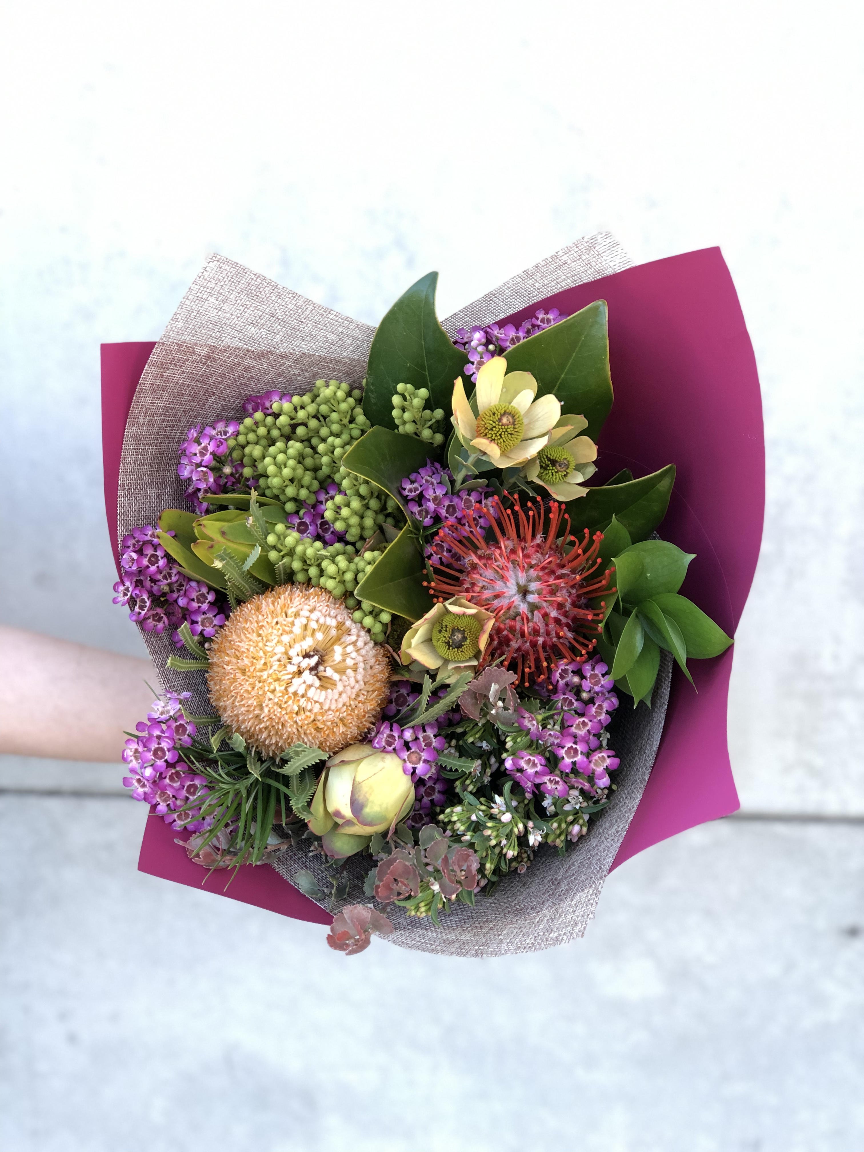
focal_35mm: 57
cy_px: 576
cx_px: 432
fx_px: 1897
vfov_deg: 33.8
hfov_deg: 25.7
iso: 32
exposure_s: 1/30
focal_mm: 6.6
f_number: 2.8
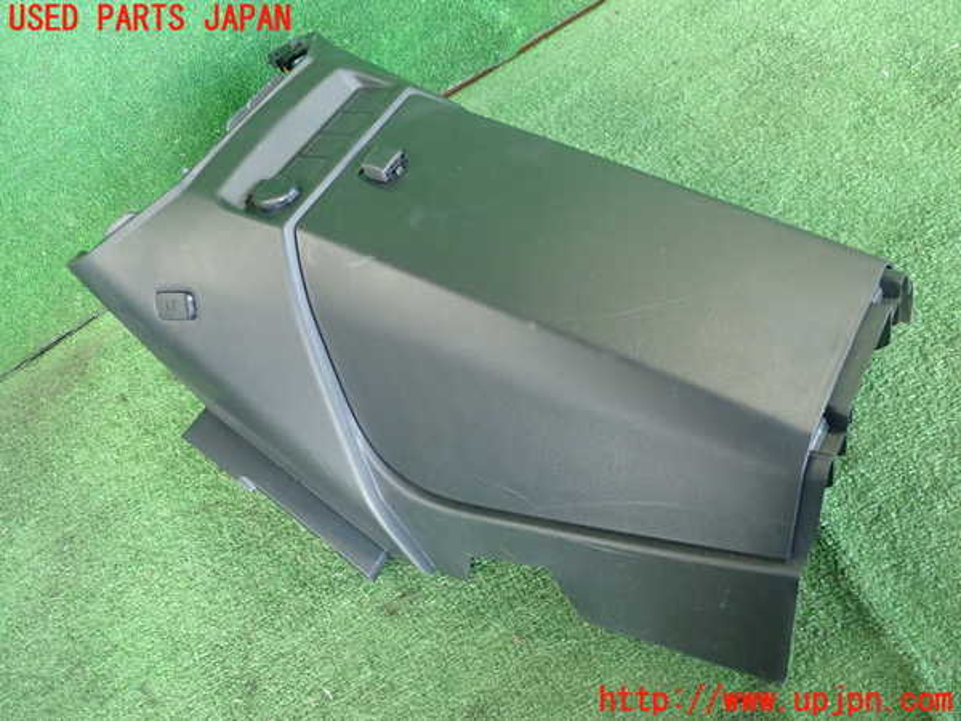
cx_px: 480
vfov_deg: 46.8
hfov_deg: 60.0
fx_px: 833
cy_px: 360
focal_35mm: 30
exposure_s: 1/50
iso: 800
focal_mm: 5.5
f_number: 2.3
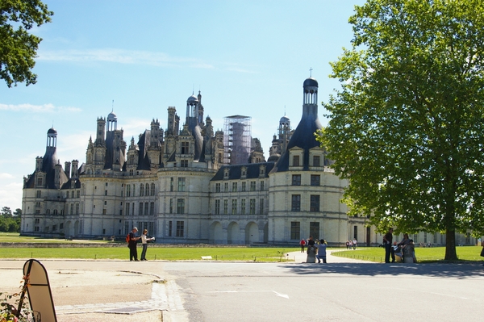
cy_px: 161
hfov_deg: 42.4
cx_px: 242
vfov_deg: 28.9
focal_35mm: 46
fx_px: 625
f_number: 8
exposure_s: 1/250
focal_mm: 31
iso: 400
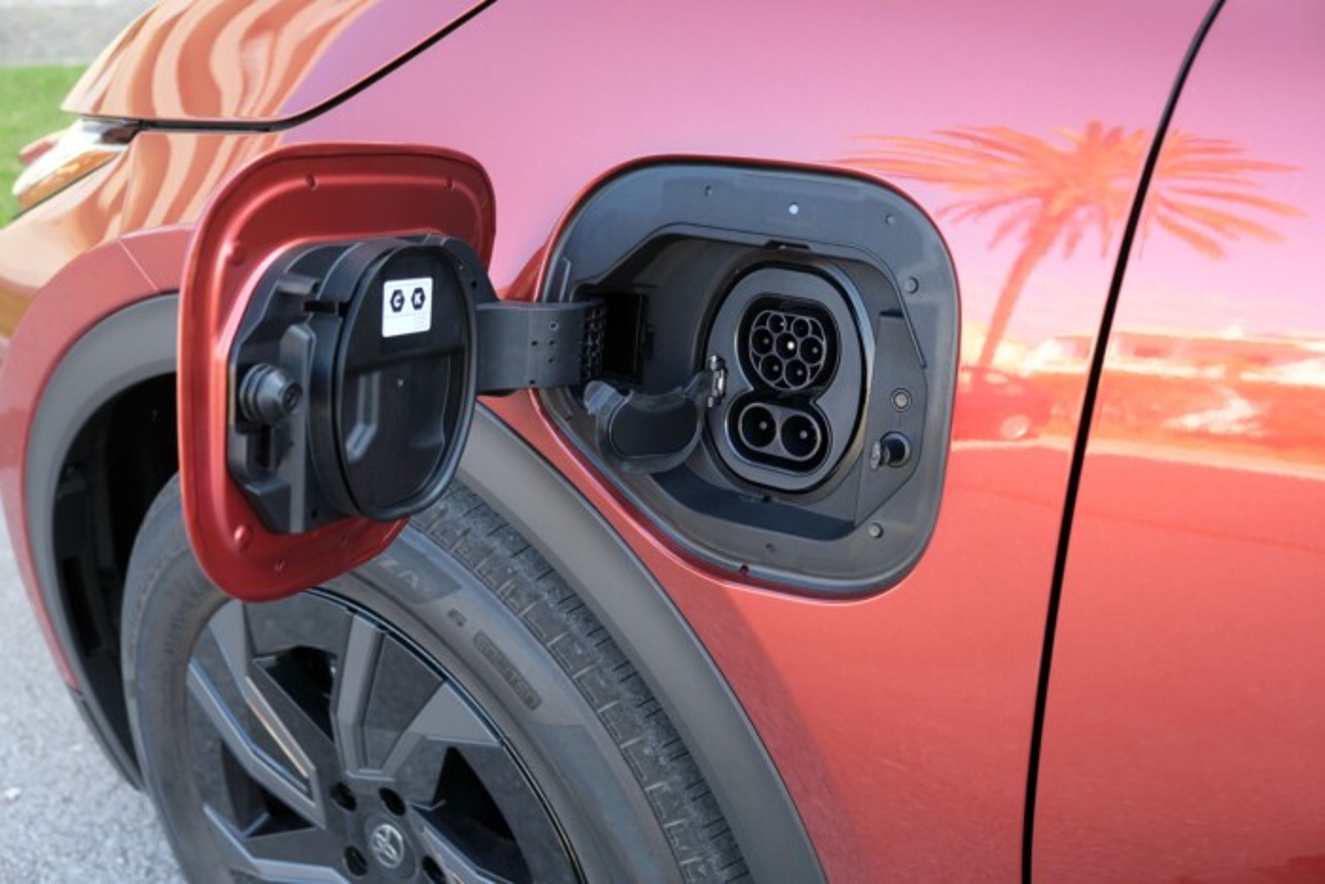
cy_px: 442
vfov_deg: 37.9
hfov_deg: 54.4
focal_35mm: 35
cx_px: 662
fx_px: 1288
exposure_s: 1/140
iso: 320
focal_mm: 23.3
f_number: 3.6
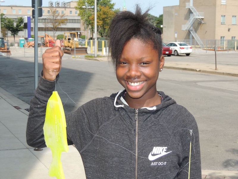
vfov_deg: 24.4
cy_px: 90
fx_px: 413
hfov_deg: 32.2
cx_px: 119
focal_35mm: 60
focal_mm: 10.7
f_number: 3.7
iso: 100
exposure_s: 1/640
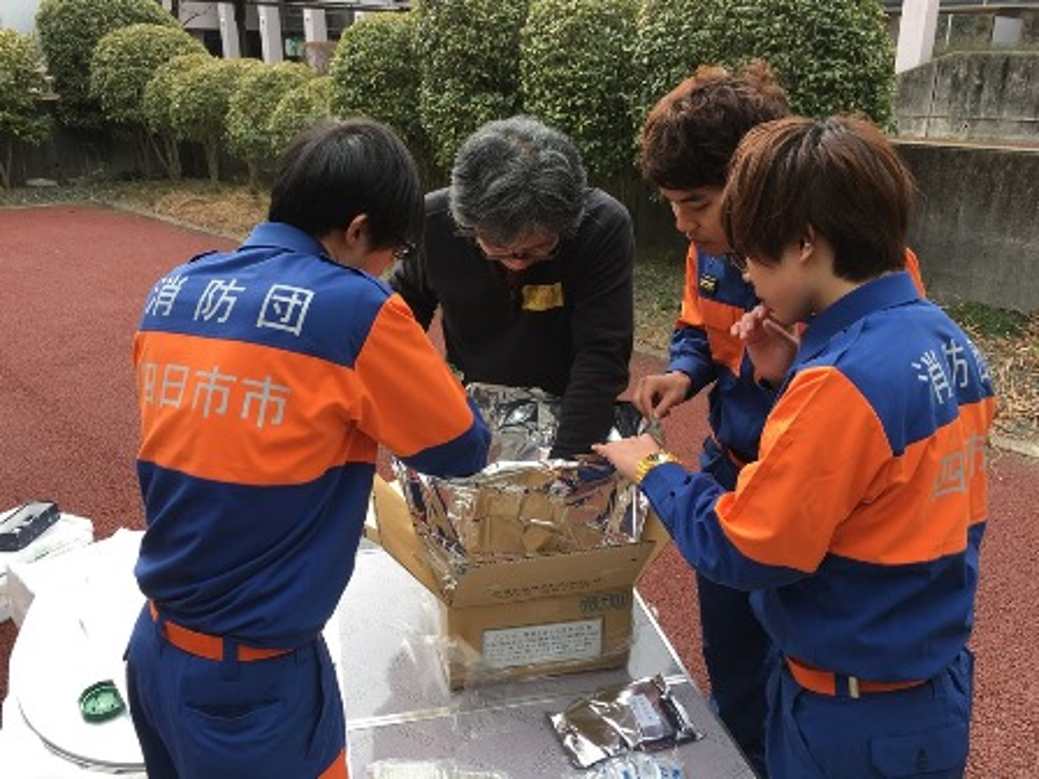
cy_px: 390
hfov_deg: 61.7
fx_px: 870
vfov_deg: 48.2
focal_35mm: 29
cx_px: 520
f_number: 2.2
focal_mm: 4.15
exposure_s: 1/283
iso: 25
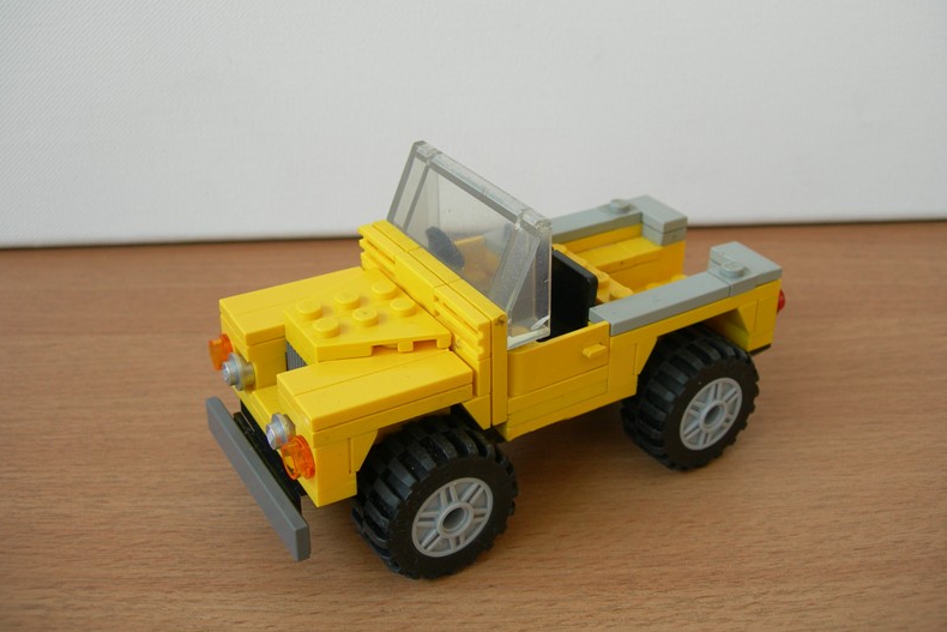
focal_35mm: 40
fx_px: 1052
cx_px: 476
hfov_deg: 48.5
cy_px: 294
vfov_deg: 33.4
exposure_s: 1/50.3
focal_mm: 7.8
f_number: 2.8
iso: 50
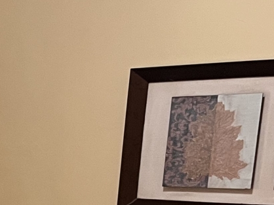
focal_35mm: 128
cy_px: 384
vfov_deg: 10.8
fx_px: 1013
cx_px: -235
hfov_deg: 13.6
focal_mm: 5.1
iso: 200
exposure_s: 1/60
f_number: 1.6
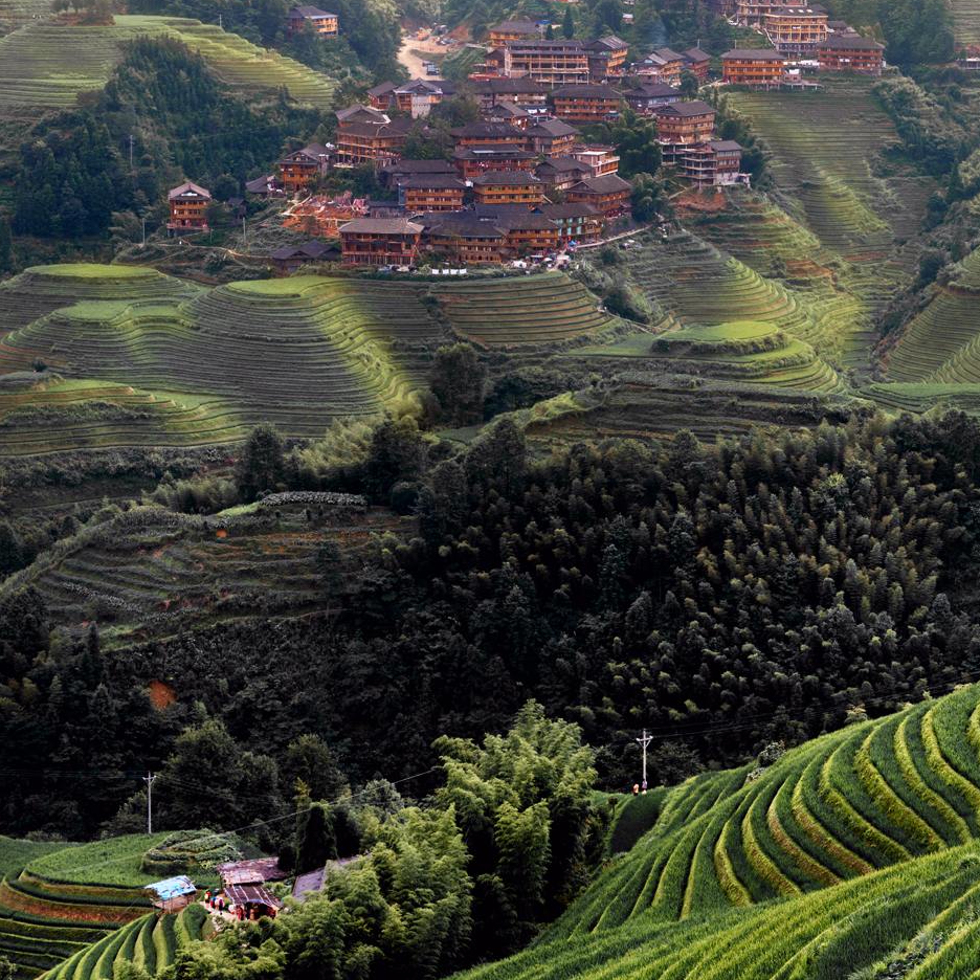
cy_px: 357
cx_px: 1054
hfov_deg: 18.1
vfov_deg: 18.6
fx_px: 2979
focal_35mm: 93
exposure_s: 1/125
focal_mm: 50
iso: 64
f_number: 7.1
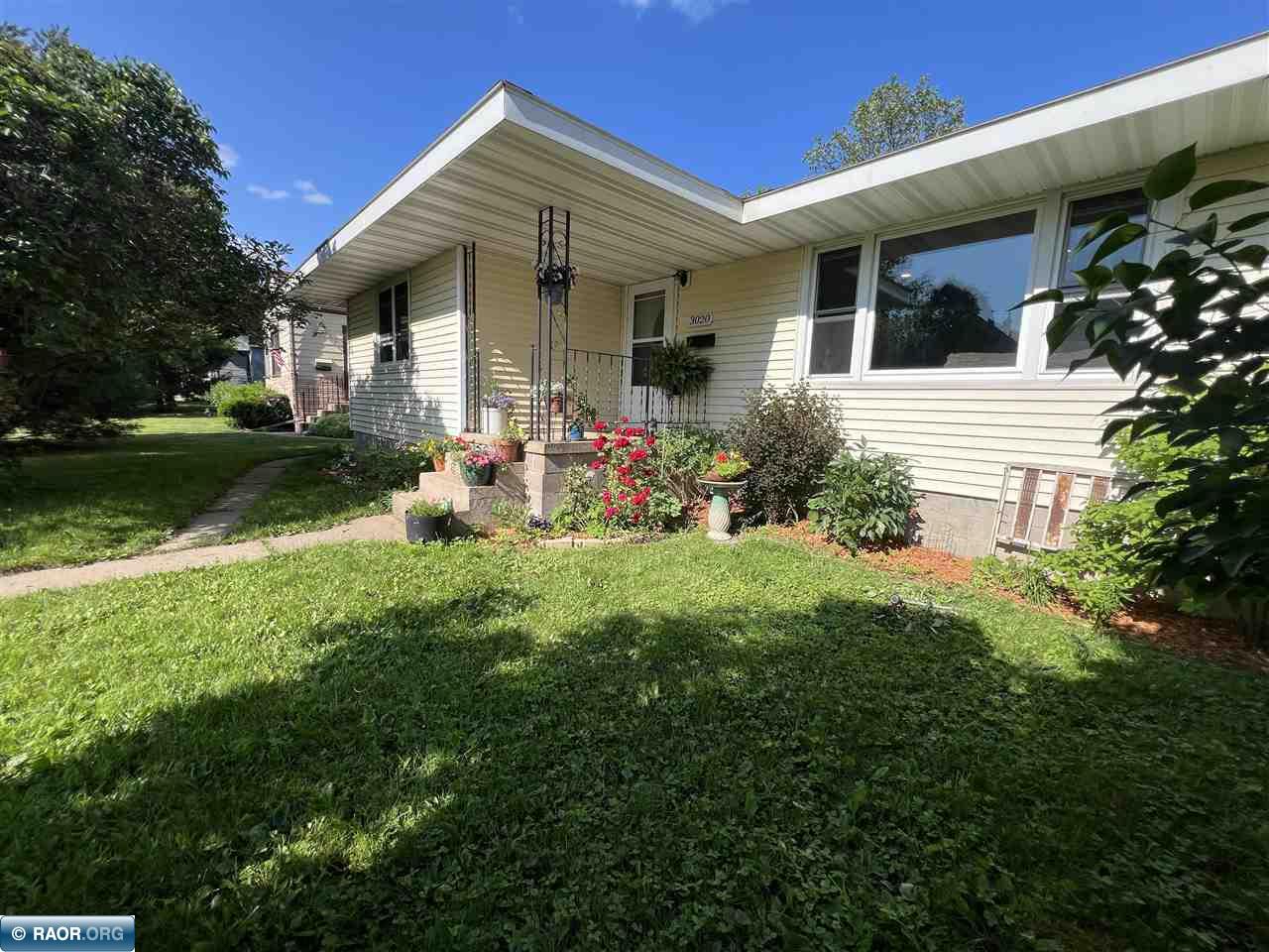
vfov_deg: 89.9
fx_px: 477
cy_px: 476
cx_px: 634
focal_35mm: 13
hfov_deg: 106.2
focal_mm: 1.57
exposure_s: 1/919
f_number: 1.8
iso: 32
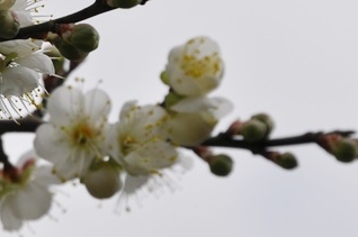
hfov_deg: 4.9
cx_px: -46
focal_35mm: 417
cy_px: 61
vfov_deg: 3.3
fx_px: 4144
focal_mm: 105
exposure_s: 1/640
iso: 200
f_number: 13
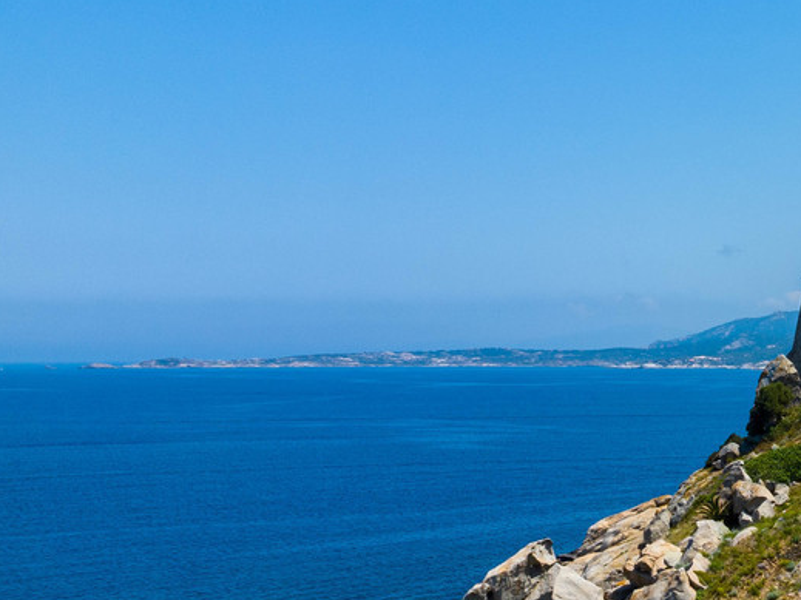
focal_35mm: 74
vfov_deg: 19.9
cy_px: 353
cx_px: 884
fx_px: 1712
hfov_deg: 24.5
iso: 100
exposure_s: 1/200
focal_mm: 12.3
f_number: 11
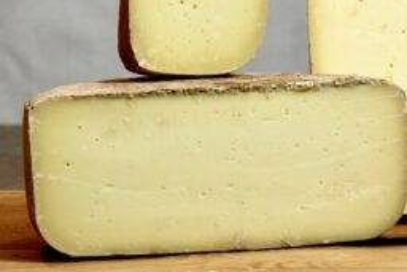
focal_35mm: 244
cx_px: 197
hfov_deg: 8.4
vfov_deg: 5.6
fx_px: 2760
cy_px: -2
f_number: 8
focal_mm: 104
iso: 1000
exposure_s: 1/60
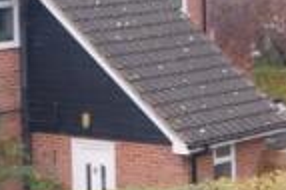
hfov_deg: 10.7
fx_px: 1532
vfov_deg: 7.1
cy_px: 74
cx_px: 206
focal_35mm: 193
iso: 100
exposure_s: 1/50
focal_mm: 28
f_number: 4.5
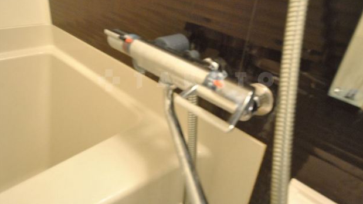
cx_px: 186
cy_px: 80
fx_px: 250
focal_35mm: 26
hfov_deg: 71.9
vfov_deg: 44.1
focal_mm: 16
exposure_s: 1/10
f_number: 5.6
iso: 1600
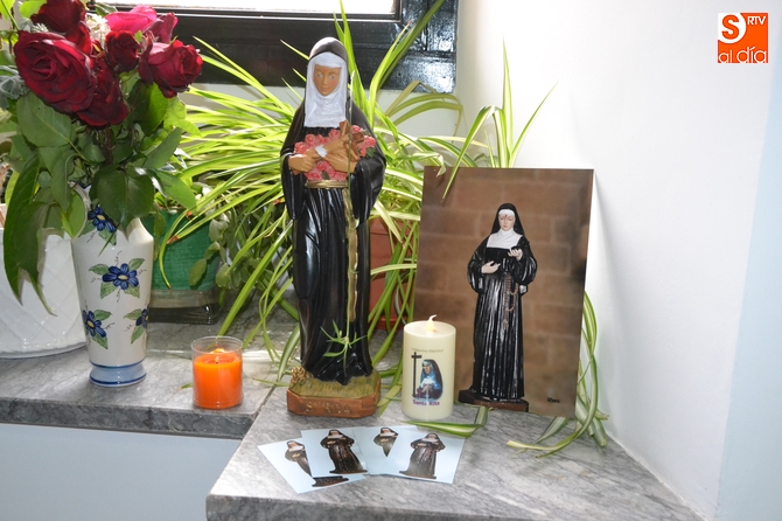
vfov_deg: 34.2
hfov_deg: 49.6
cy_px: 260
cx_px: 391
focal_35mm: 39
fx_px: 847
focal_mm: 26
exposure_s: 1/200
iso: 3200
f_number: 7.1
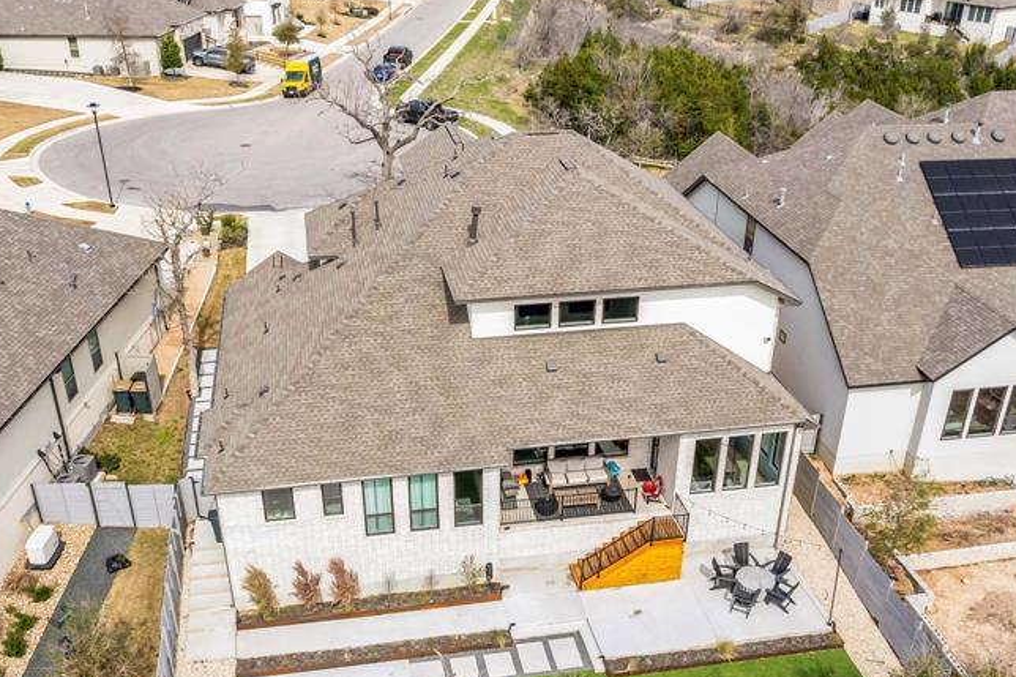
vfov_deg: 37.4
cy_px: 456
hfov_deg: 54.4
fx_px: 987
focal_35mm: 35
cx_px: 505
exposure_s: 1/2500
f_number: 2.8
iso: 150
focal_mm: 8.4
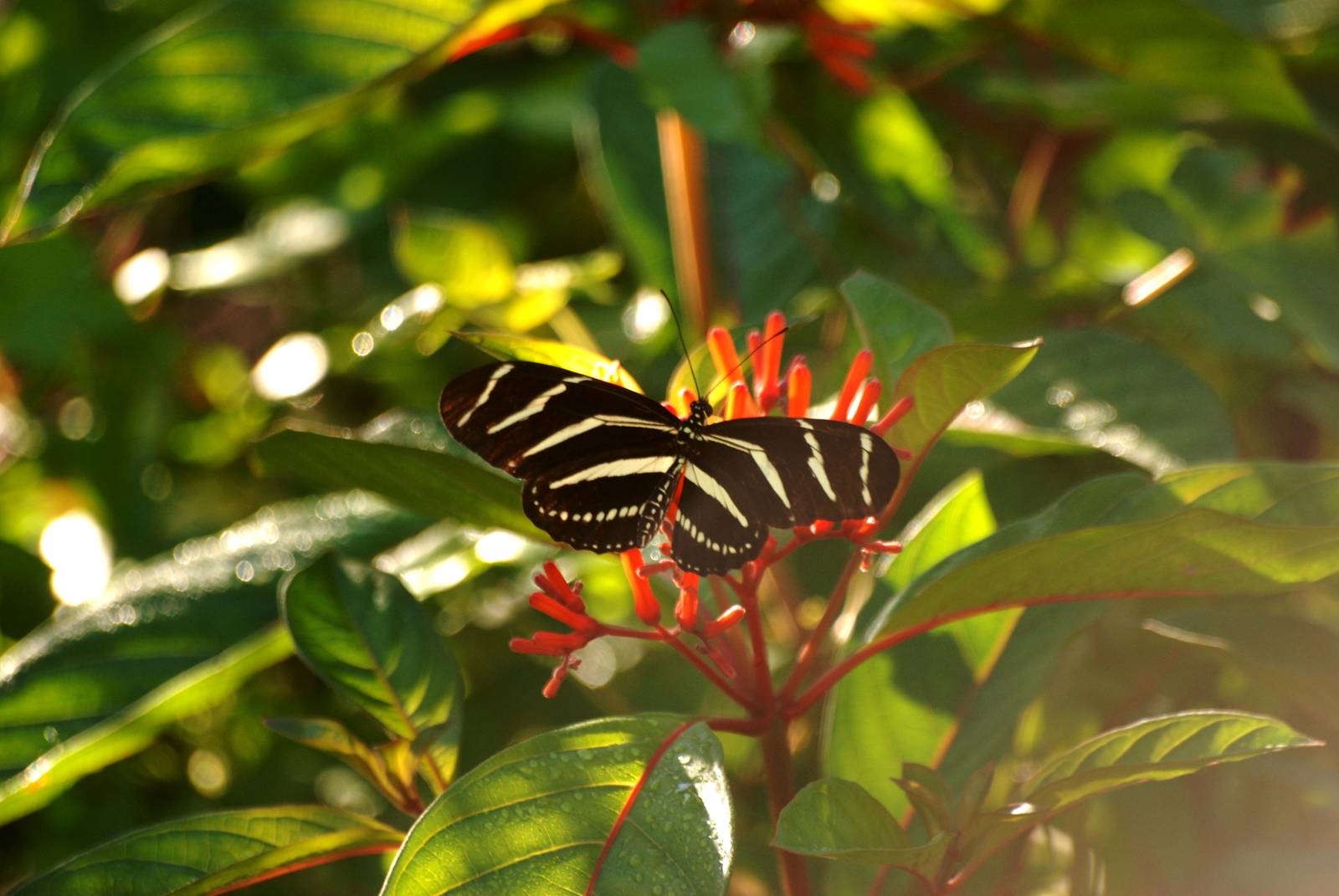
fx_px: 16757
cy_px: 448
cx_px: 670
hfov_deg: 4.6
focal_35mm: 450
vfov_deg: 3.1
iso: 400
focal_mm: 300
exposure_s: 1/160
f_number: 5.6
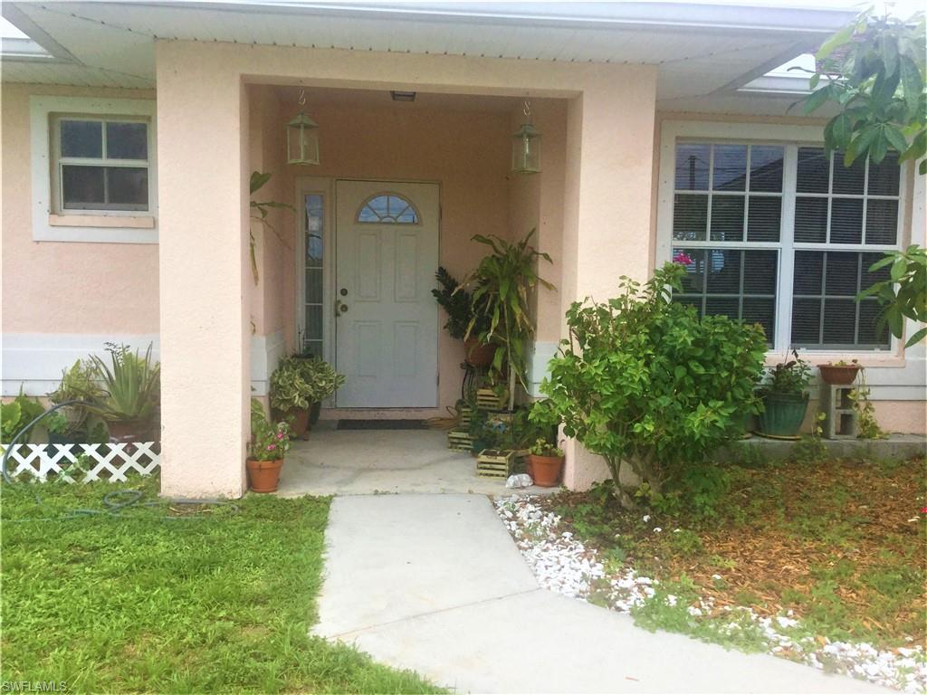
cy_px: 348
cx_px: 464
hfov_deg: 58.4
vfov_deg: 45.4
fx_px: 830
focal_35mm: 31
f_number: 2.4
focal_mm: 3.3
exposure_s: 1/1058
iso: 25
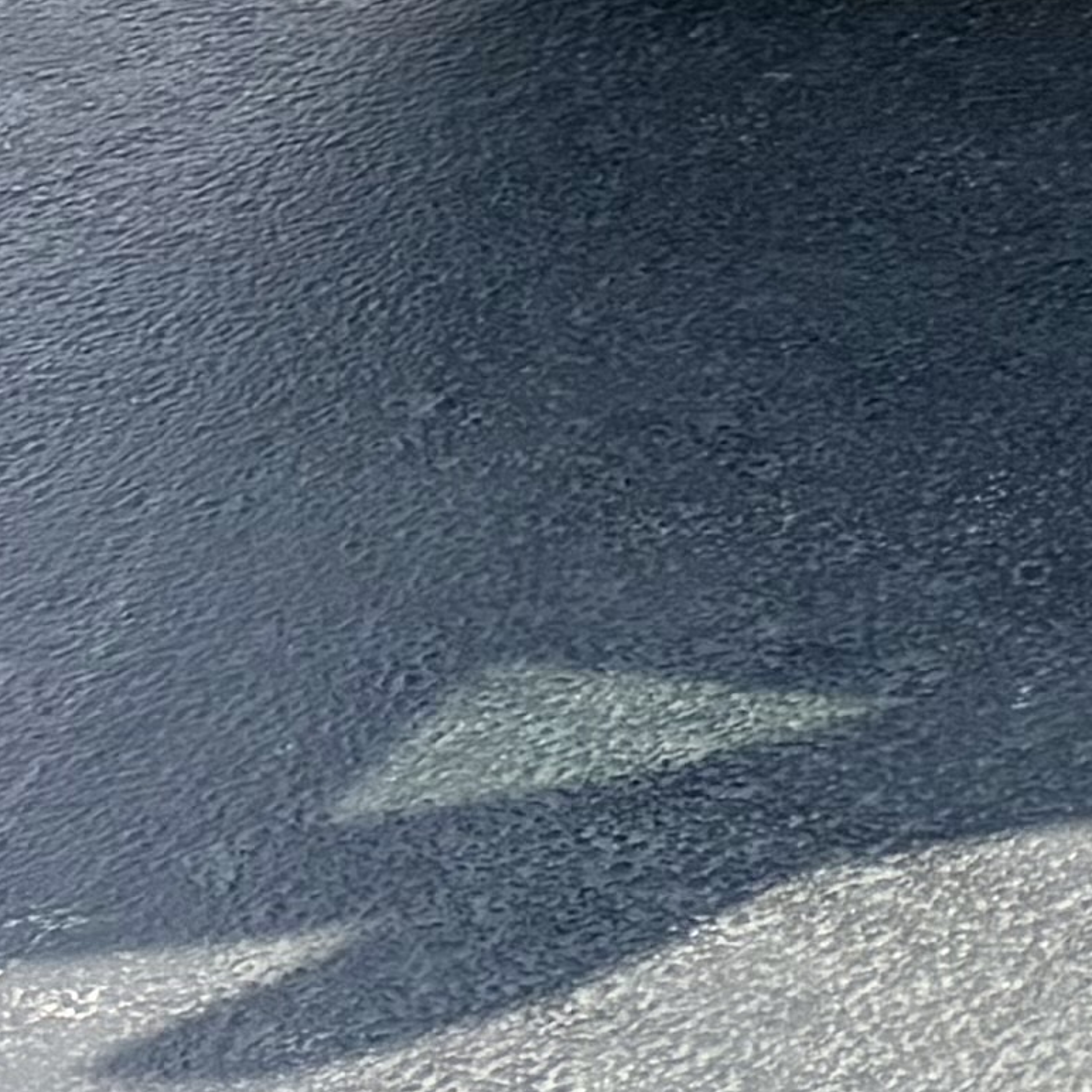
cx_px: 2801
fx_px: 5603
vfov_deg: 10.0
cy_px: -1369
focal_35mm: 157
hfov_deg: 9.6
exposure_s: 1/3425
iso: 100
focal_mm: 6.76
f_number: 1.78
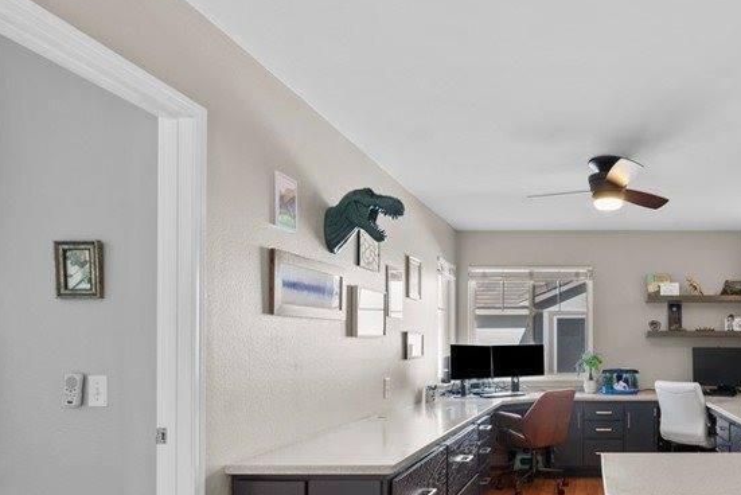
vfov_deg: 48.2
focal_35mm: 26
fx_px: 535
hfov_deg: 63.2
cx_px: 597
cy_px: 354
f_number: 9
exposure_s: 1/2
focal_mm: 14
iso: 250
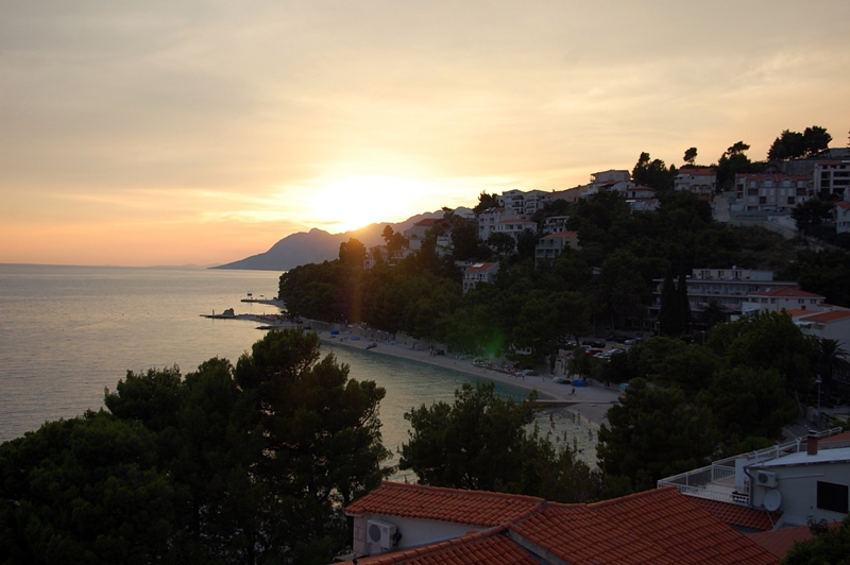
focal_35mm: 42
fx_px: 991
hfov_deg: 46.4
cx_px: 425
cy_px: 282
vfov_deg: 31.8
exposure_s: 1/125
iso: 200
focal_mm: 28
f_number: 5.6
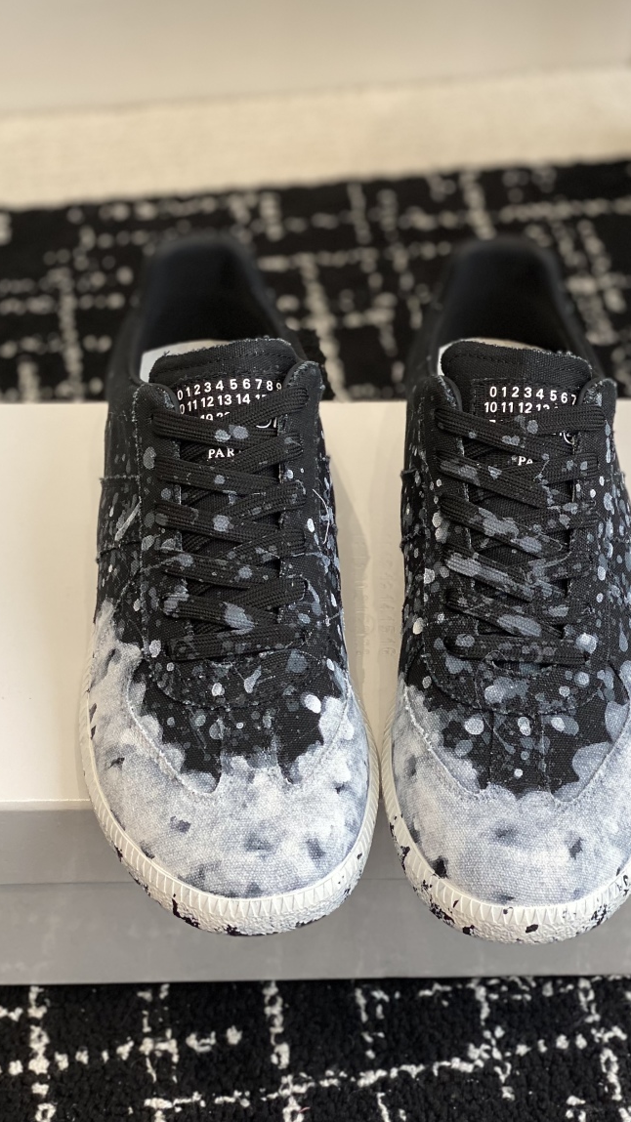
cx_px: 366
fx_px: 2113
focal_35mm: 71
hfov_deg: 17.0
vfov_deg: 29.7
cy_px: 514
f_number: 2
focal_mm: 6
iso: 32
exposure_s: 1/122
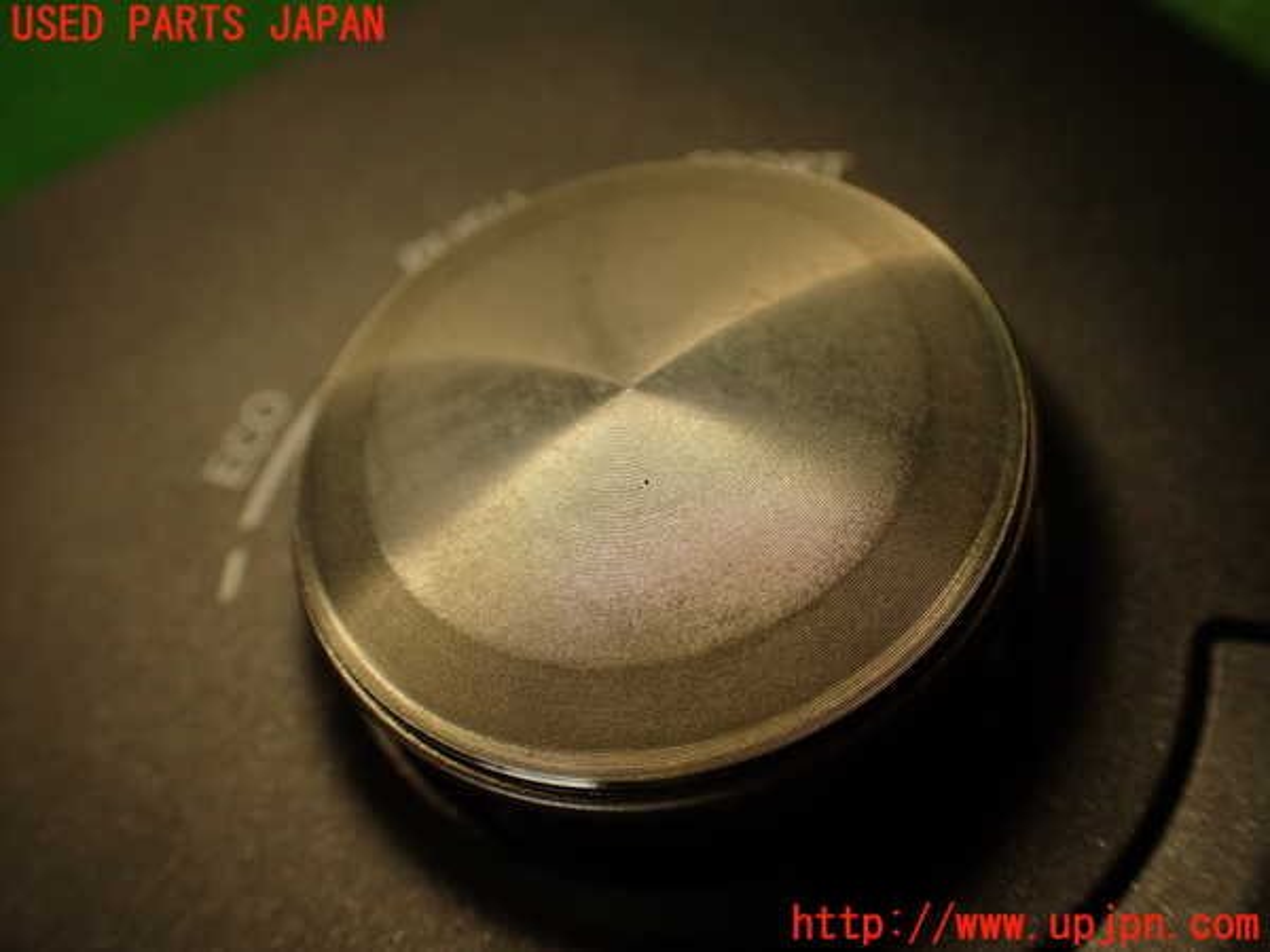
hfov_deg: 56.8
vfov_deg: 44.2
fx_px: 1174
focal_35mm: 32
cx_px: 635
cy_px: 476
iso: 200
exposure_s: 1/40
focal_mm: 5.79
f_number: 2.4
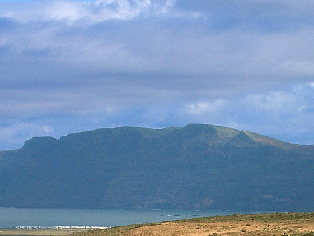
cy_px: 218
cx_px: 95
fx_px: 1978
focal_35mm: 218
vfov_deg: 6.8
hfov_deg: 9.1
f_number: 4.9
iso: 50
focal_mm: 16.8
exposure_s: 1/400
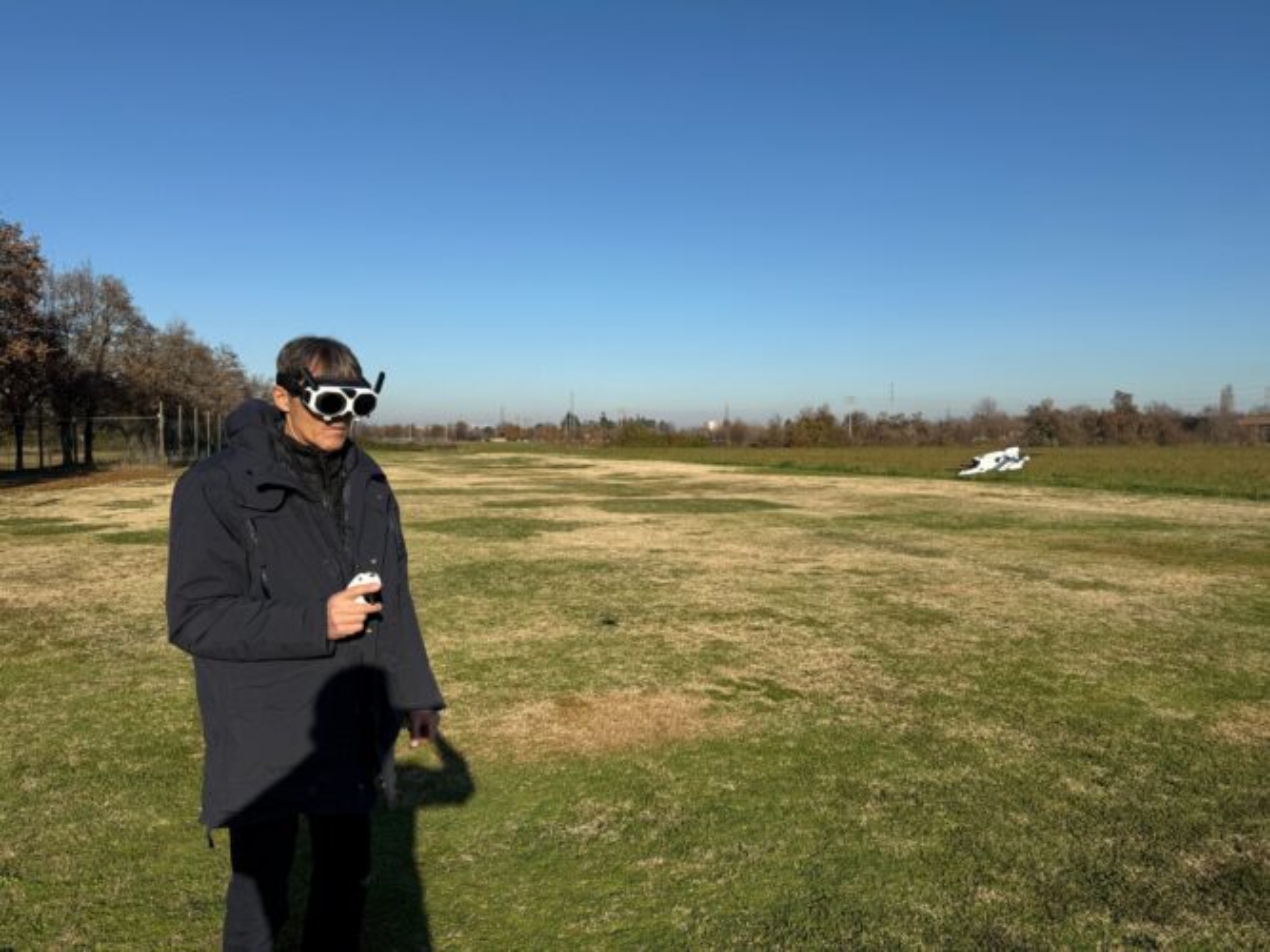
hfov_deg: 71.6
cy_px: 476
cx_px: 635
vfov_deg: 56.8
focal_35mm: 24
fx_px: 880
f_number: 1.78
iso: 80
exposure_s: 1/4975
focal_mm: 6.76
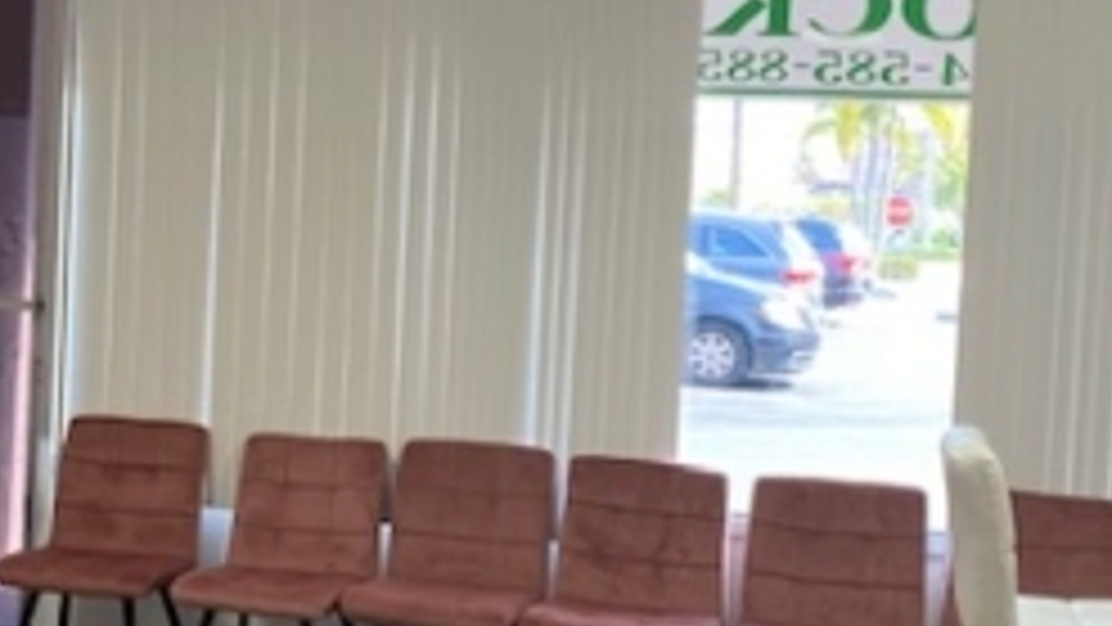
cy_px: 297
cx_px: 284
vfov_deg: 17.7
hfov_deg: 30.5
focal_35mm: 68
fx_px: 2005
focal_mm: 4.25
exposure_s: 1/120
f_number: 1.8
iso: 100
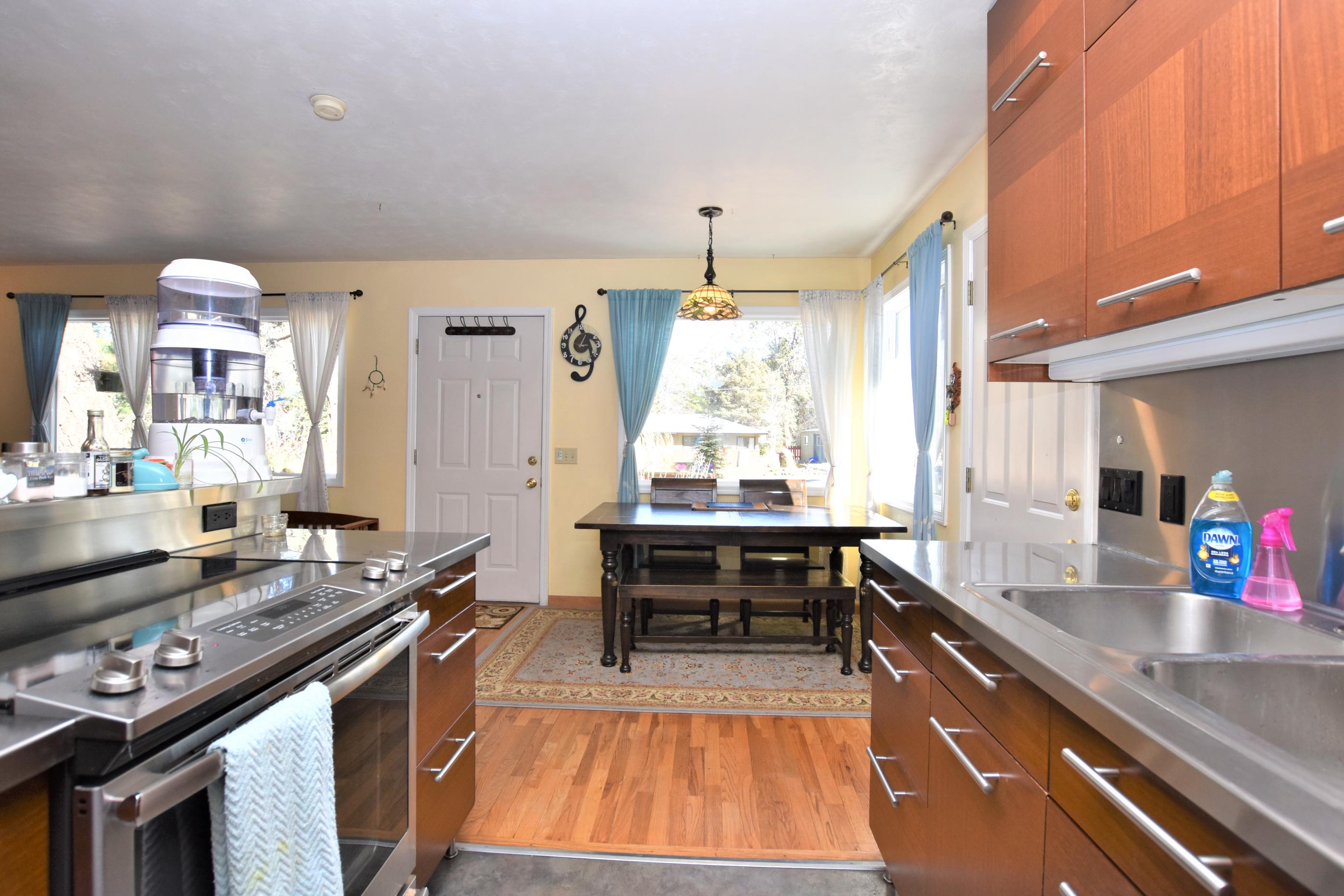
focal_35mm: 16
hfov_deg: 96.7
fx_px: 597
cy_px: 430
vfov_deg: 73.7
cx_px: 668
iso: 360
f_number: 5
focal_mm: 10
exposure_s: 1/200
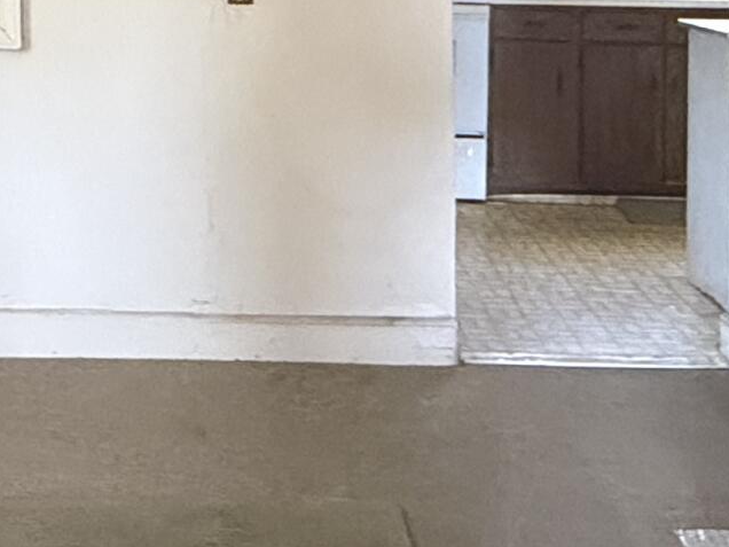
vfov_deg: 21.0
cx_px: 214
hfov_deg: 29.1
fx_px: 1390
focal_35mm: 66
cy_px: -79
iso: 800
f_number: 2.2
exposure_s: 1/60
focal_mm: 2.22
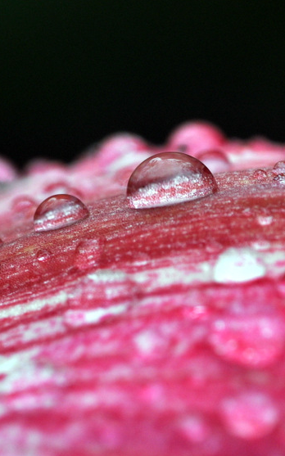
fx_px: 3666
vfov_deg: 7.1
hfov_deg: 4.4
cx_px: 396
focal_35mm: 295
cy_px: 194
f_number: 10
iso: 400
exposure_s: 1/160
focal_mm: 105
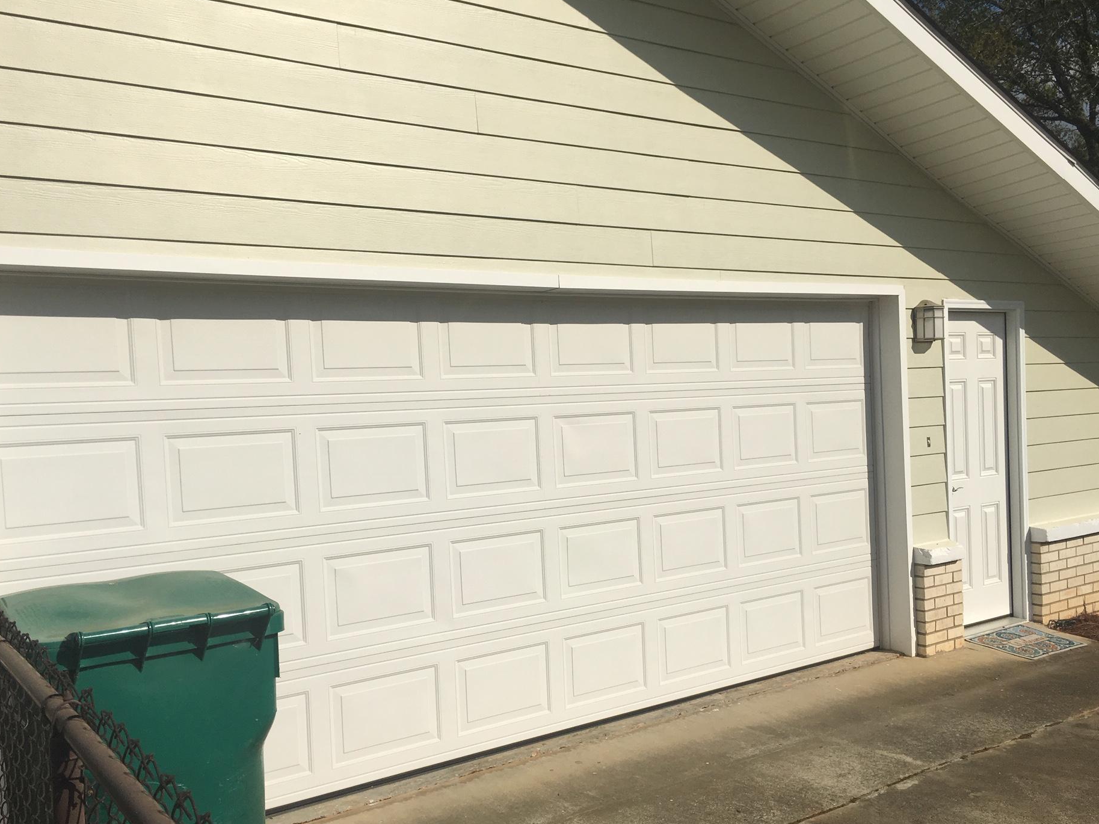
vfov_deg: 44.1
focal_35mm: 32
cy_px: 452
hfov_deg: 56.8
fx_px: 1016
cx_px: 561
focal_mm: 4.15
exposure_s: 1/5128
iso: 25
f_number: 2.2
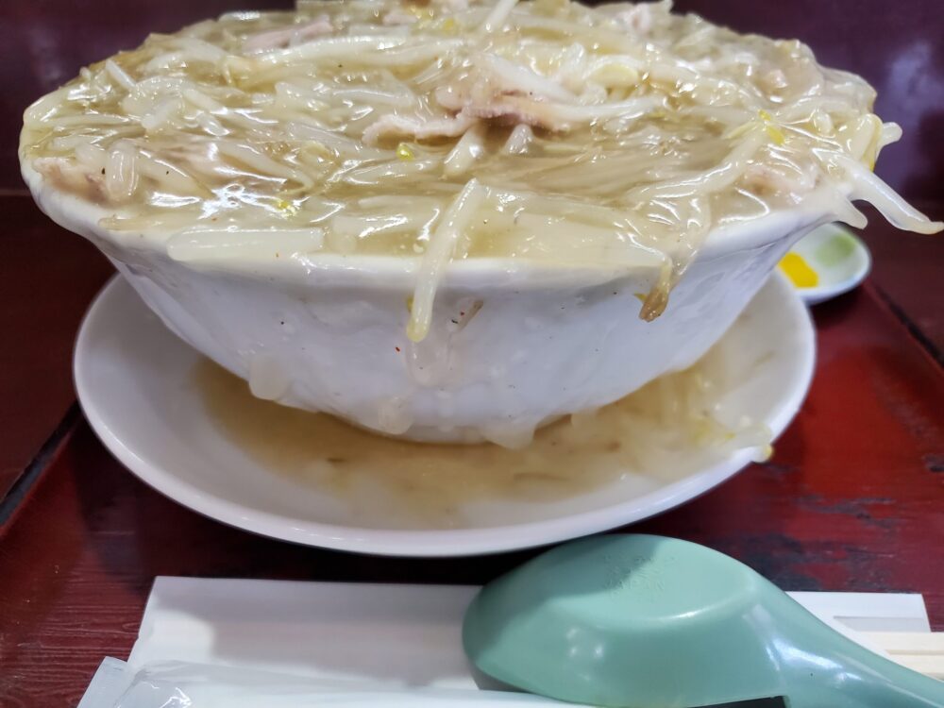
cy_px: 354
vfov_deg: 53.1
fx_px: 709
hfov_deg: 67.3
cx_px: 472
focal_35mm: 26
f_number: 1.5
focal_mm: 4.3
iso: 400
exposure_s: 1/100
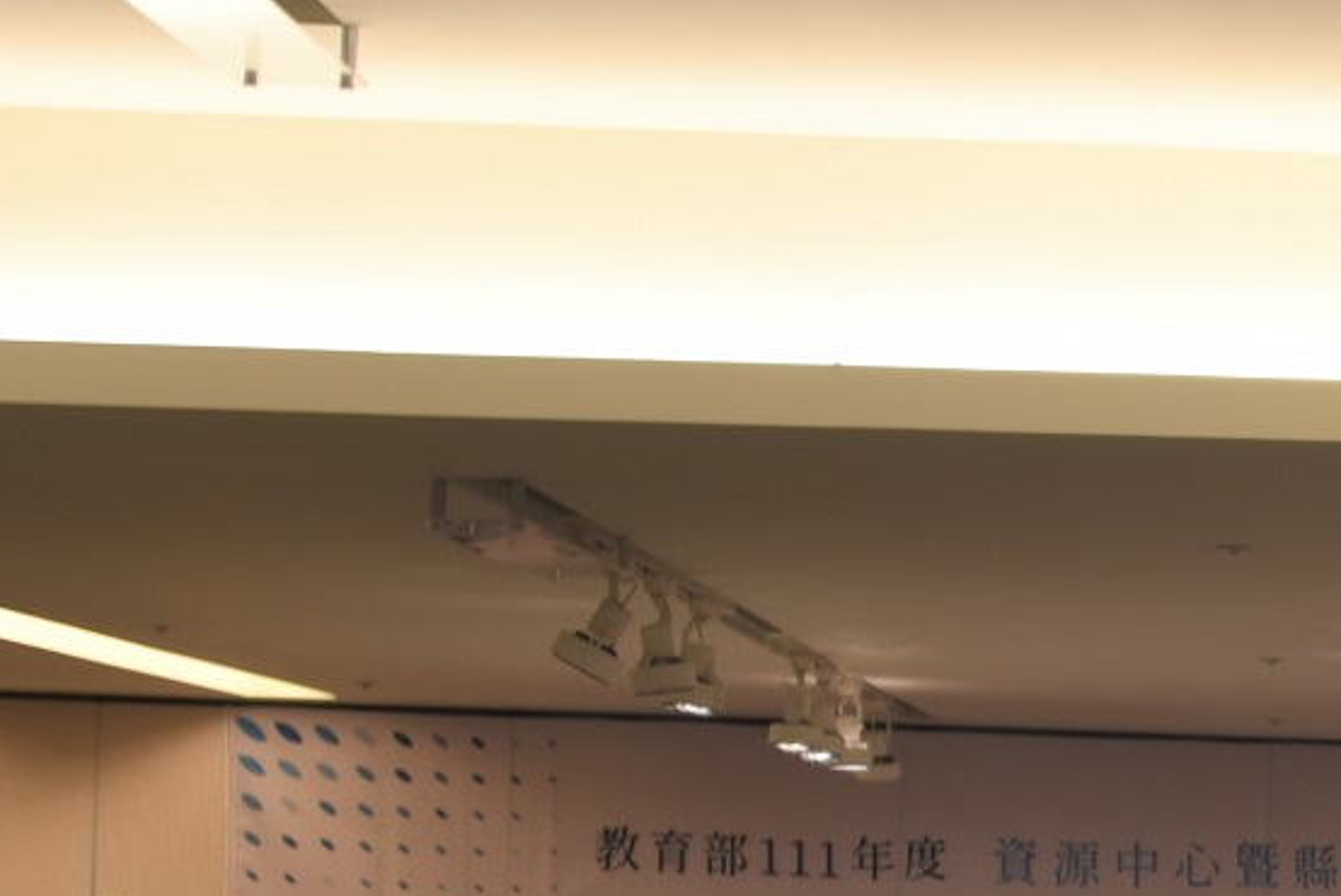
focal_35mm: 101
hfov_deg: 17.7
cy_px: 762
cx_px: 2125
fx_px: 3764
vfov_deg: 13.5
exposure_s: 1/30
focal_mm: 28
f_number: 3.5
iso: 100
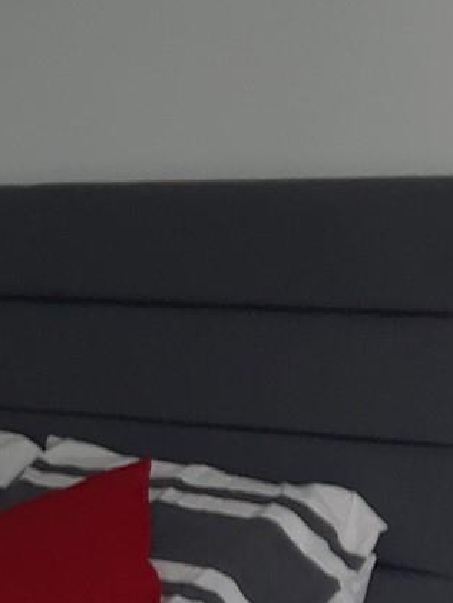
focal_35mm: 114
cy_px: 617
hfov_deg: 11.4
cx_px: -526
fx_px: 1988
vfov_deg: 16.9
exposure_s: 1/60
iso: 40
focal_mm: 2.47
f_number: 1.9
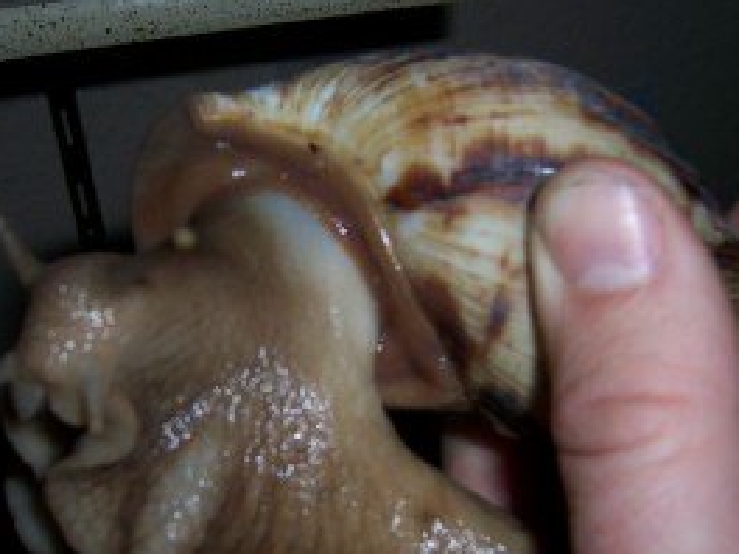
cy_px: 372
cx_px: 277
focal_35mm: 50
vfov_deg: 28.9
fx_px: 1067
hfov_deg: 38.0
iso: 80
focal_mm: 5.5
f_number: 2.8
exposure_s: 1/60
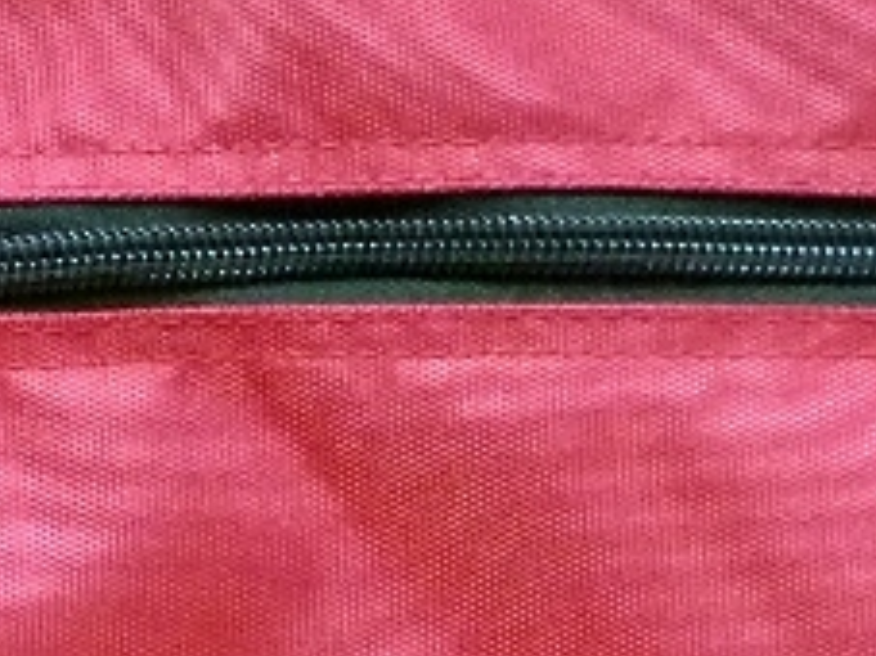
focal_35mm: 113
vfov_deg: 13.1
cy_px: 451
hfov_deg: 17.2
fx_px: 2858
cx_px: 77
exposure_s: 1/8
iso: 400
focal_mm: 4.5
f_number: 3.3
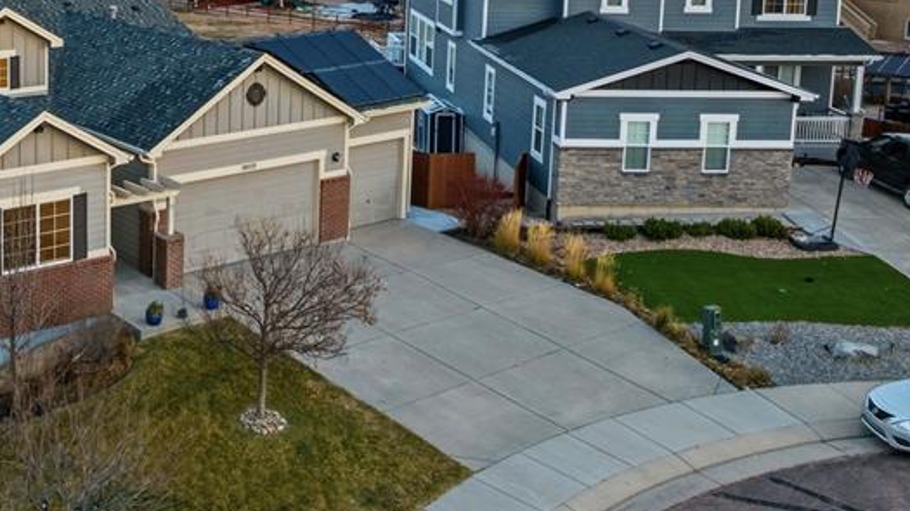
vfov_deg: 22.6
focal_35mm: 51
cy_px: 9
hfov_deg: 37.6
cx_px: 69
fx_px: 1230
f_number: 10
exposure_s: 1/15
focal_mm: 12.3
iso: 150
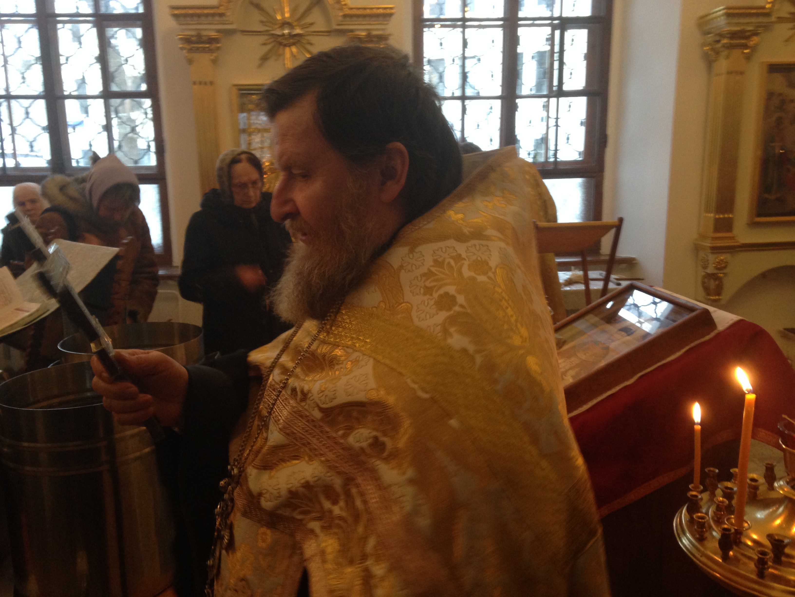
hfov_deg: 55.4
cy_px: 298
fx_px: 758
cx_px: 398
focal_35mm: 33
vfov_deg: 42.9
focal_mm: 4.12
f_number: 2.4
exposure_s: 1/20
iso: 160
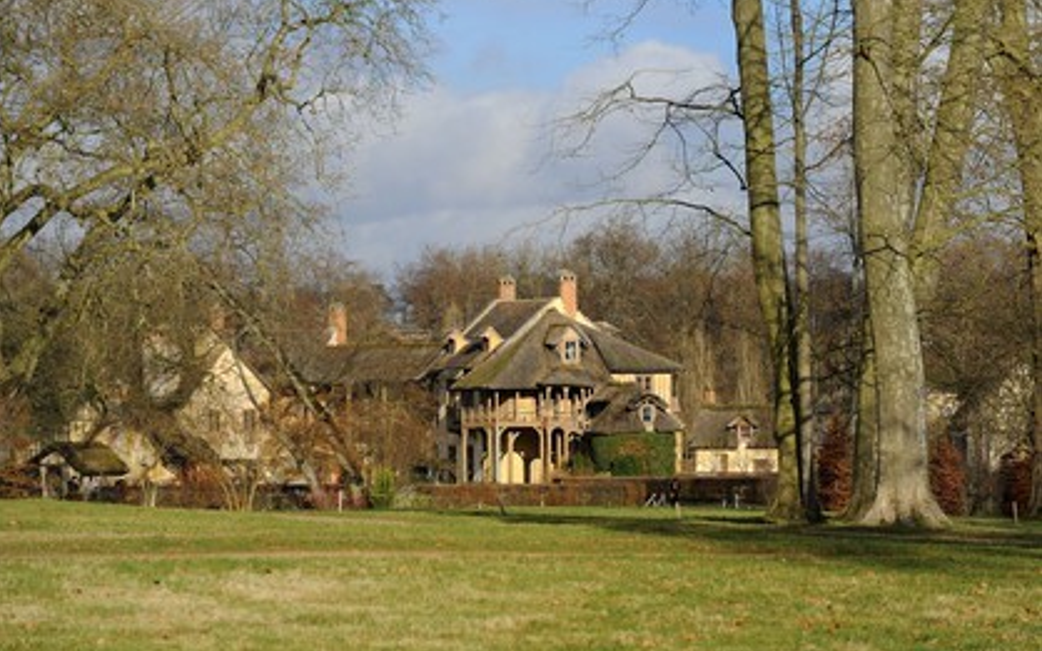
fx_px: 5820
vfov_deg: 6.4
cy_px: 332
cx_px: 521
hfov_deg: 10.2
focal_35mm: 205
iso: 200
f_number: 8
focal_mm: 200
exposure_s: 1/320
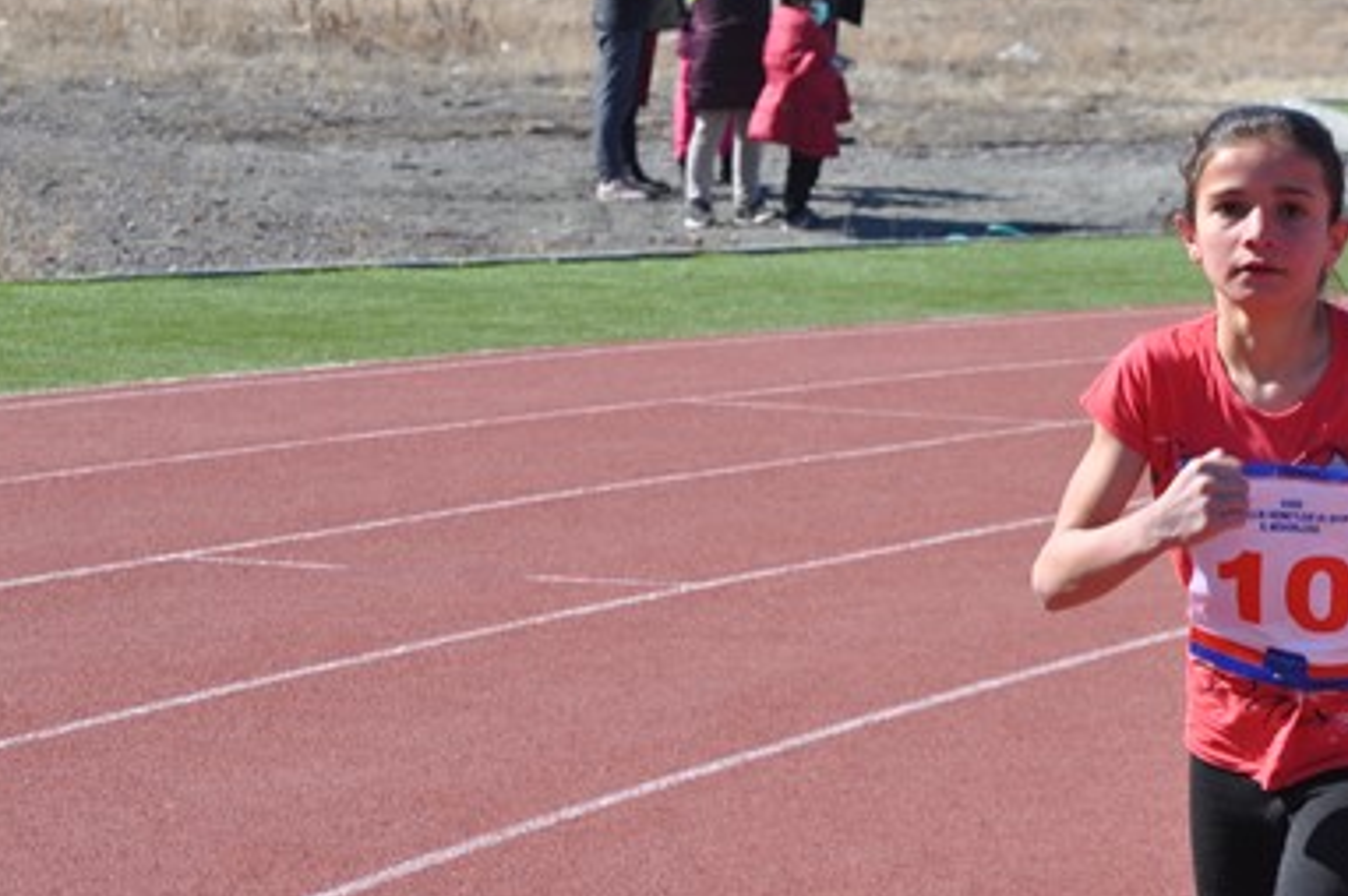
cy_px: 367
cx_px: 995
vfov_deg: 6.3
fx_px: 8113
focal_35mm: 217
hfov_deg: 9.5
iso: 200
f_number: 9
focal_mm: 85
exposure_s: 1/320
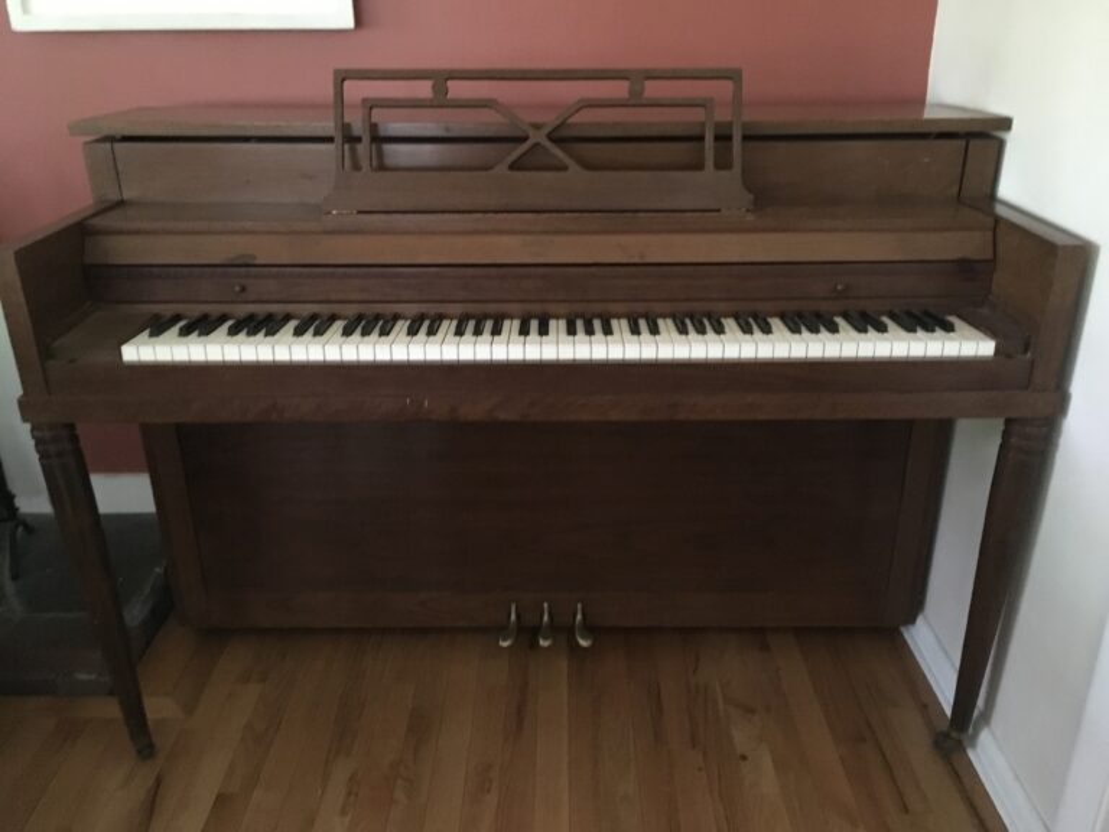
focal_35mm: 29
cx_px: 554
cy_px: 416
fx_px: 929
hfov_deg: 61.7
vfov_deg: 48.2
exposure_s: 1/15
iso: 320
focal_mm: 4.15
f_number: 2.2
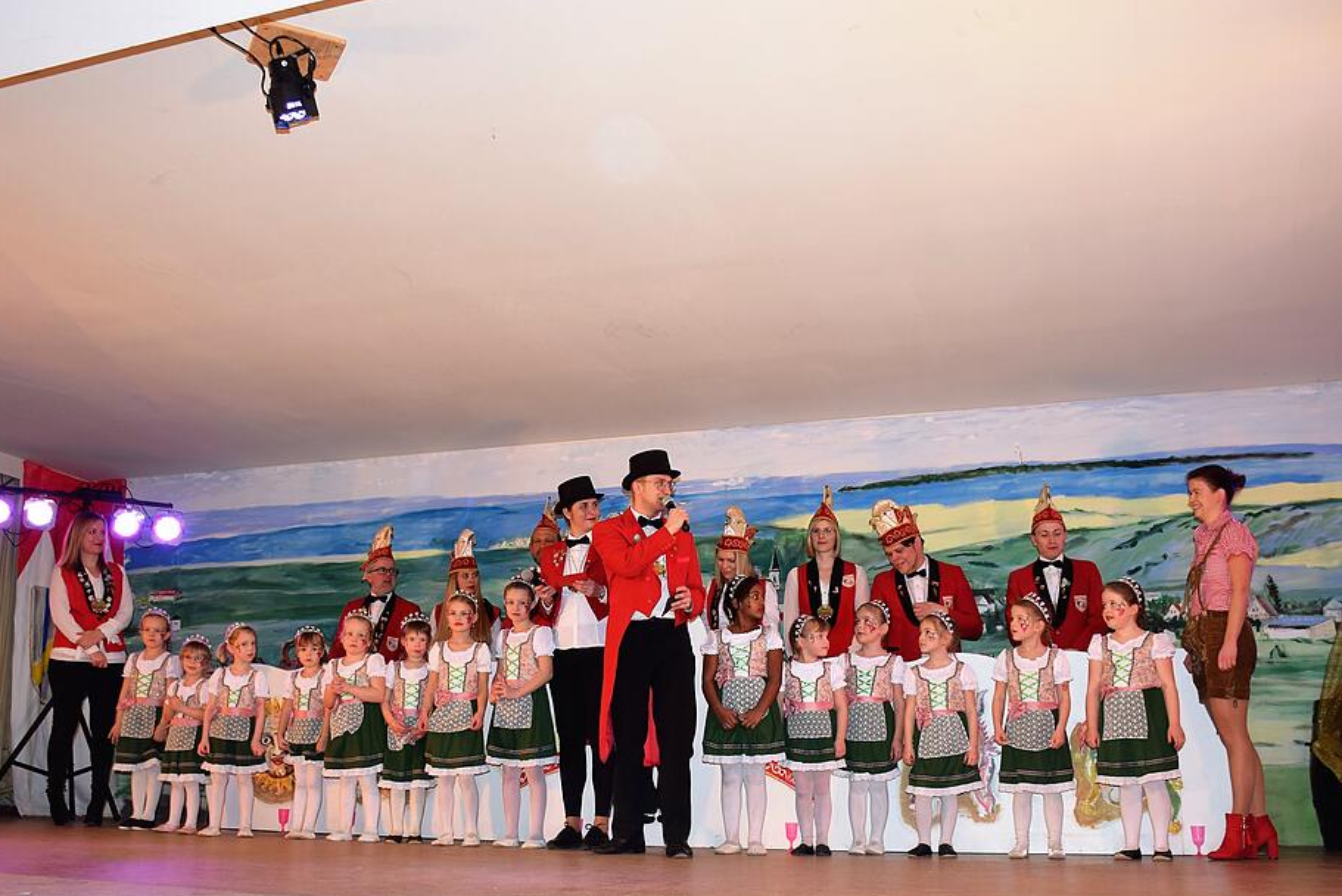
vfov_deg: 41.1
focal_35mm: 32
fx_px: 1193
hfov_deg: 58.7
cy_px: 503
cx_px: 636
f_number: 5
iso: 200
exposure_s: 1/60
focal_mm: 18
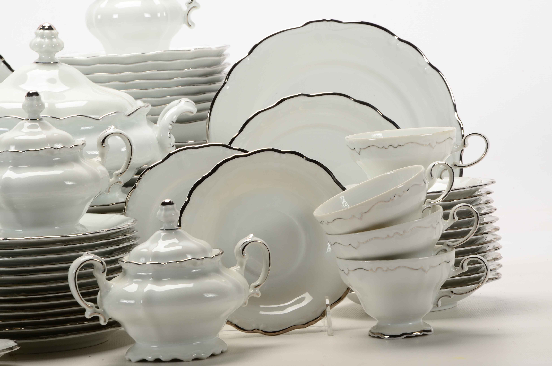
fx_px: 2410
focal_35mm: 158
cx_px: 276
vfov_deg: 8.7
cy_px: 183
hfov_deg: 13.1
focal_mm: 105
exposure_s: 1/160
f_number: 18
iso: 200
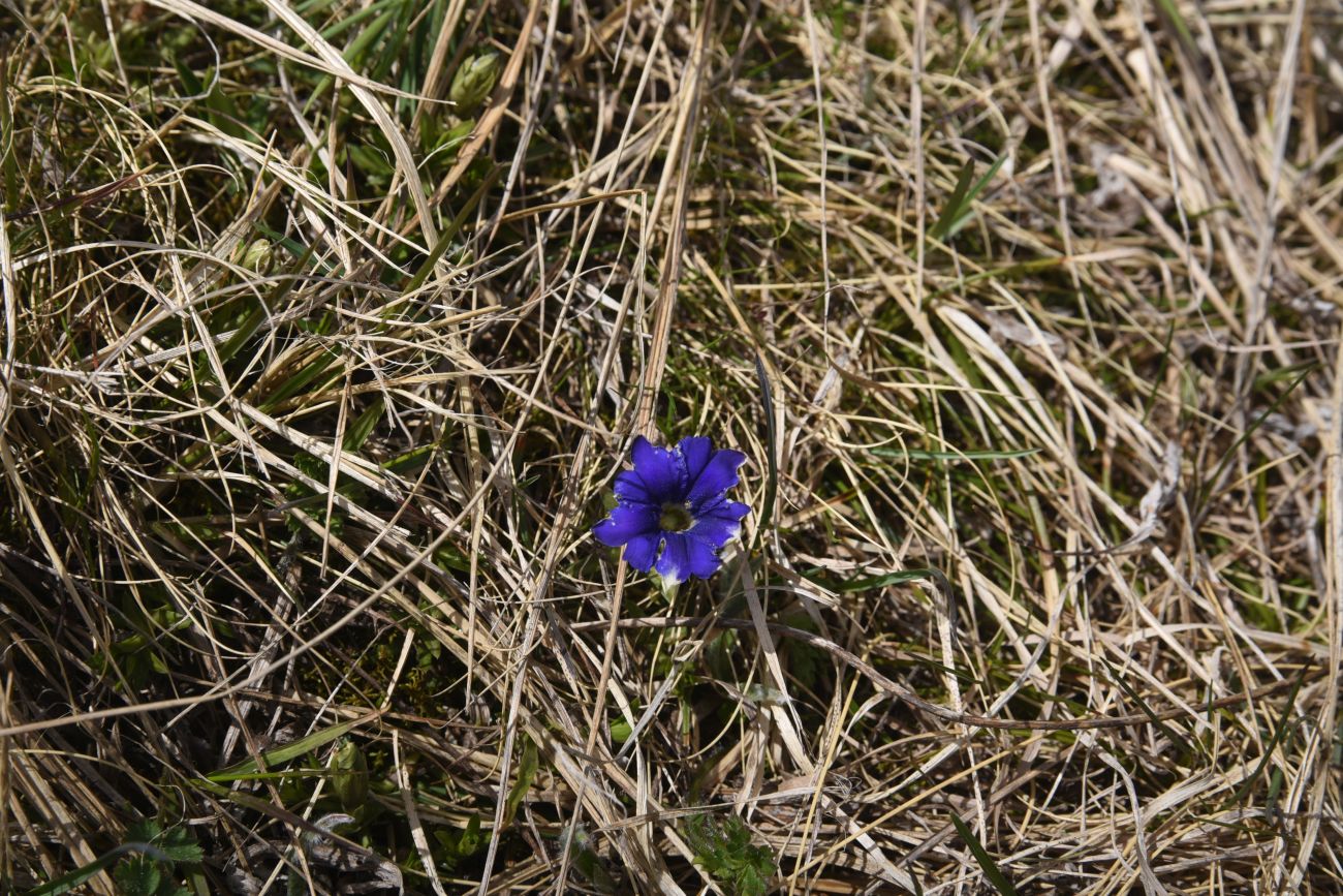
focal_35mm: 72
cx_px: 672
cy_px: 448
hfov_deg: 28.1
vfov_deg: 18.9
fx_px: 2686
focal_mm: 72
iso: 125
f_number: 11
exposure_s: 1/320
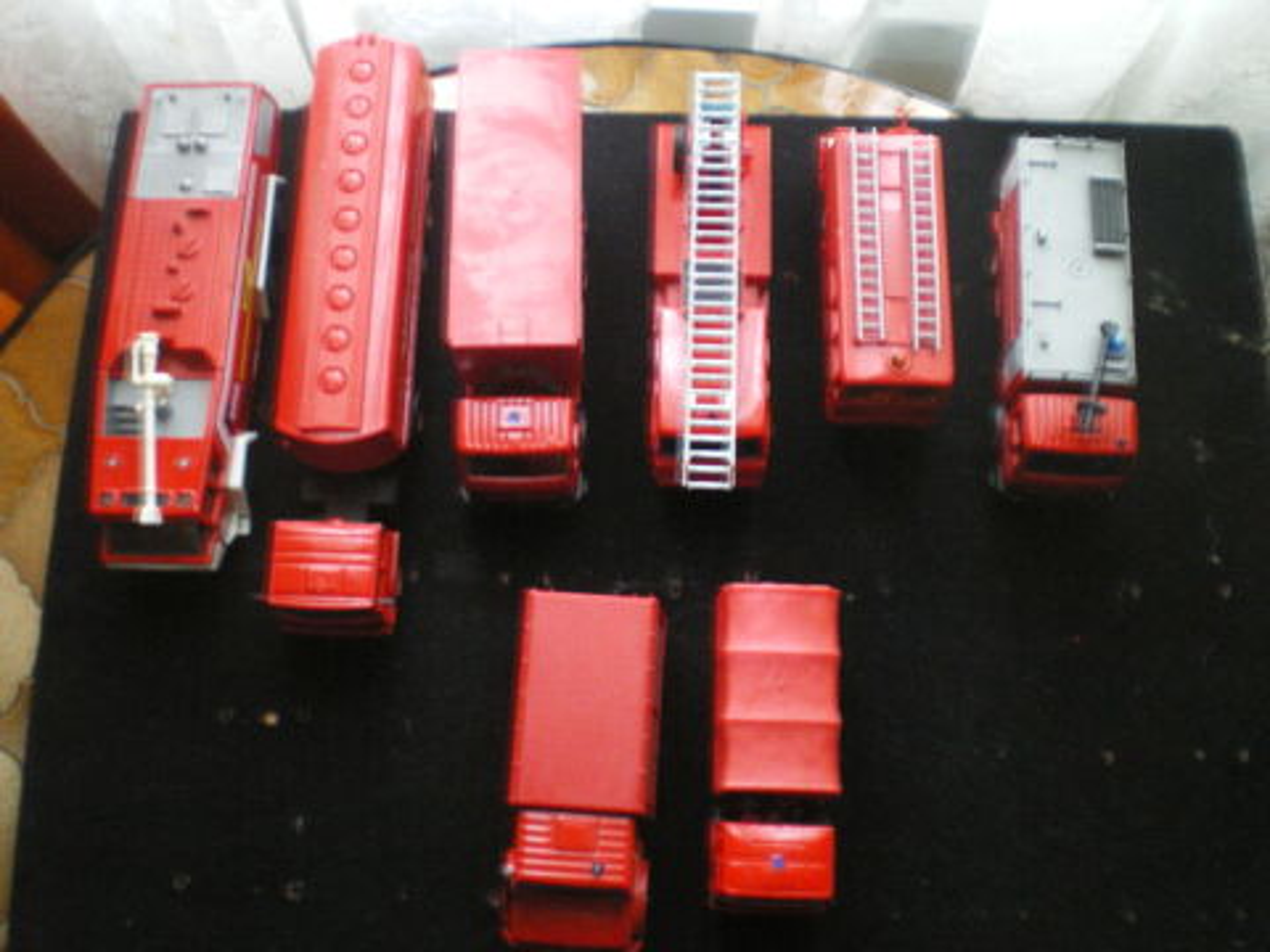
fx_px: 1394
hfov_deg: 49.0
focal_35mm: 38
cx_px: 635
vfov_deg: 37.7
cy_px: 476
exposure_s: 1/4
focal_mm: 6.3
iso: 400
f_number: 3.1
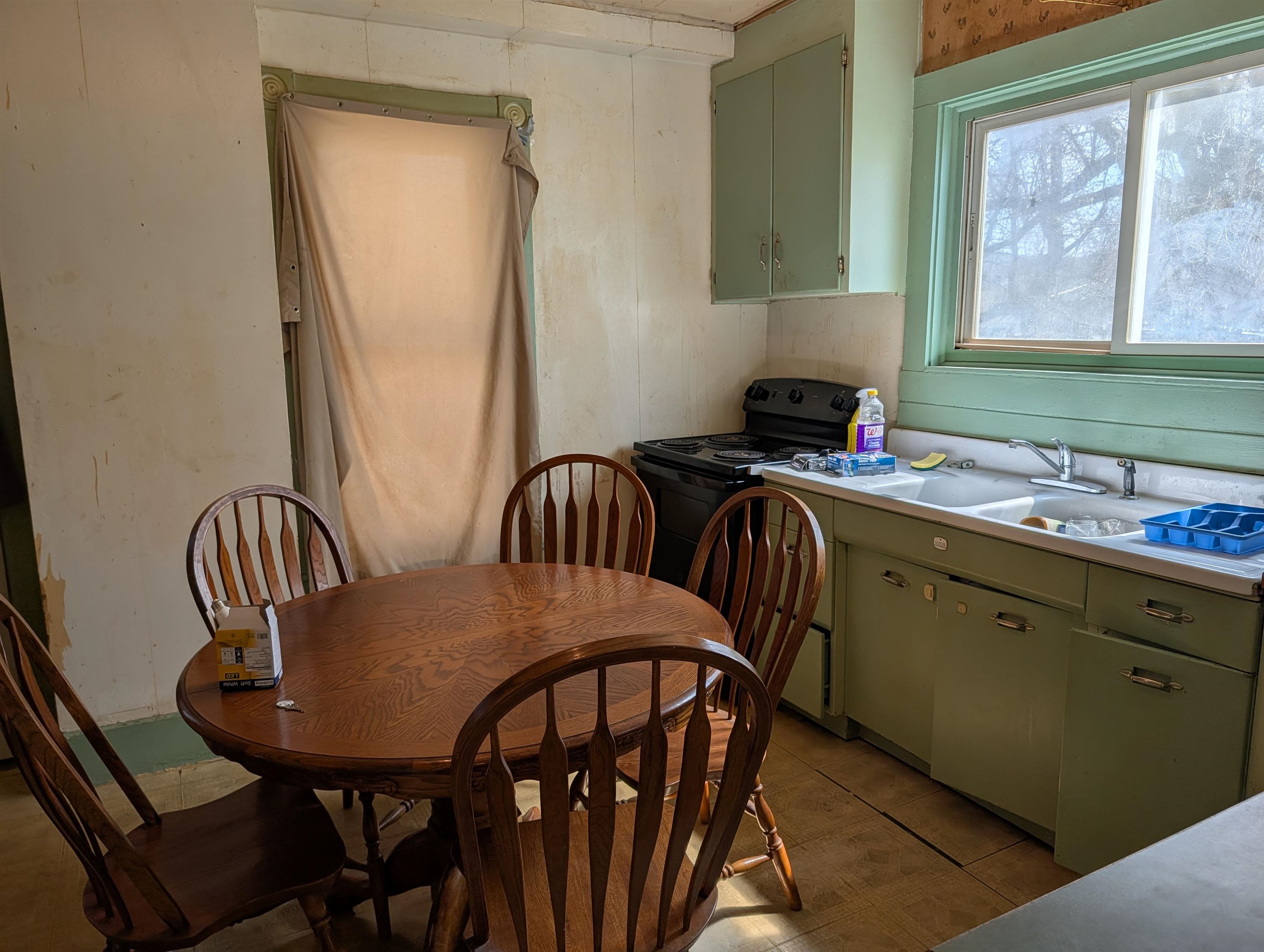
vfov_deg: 56.9
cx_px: 632
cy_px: 476
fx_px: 878
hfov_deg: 71.5
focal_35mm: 24
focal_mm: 6.9
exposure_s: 1/1462
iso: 19
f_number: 1.68
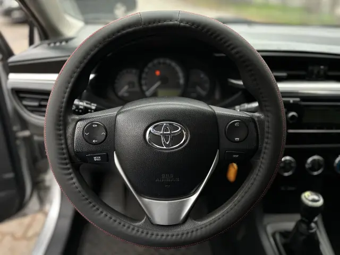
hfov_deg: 71.6
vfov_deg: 56.8
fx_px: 236
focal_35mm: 24
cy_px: 128
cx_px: 170
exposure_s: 1/121
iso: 125
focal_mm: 6.86
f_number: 1.78
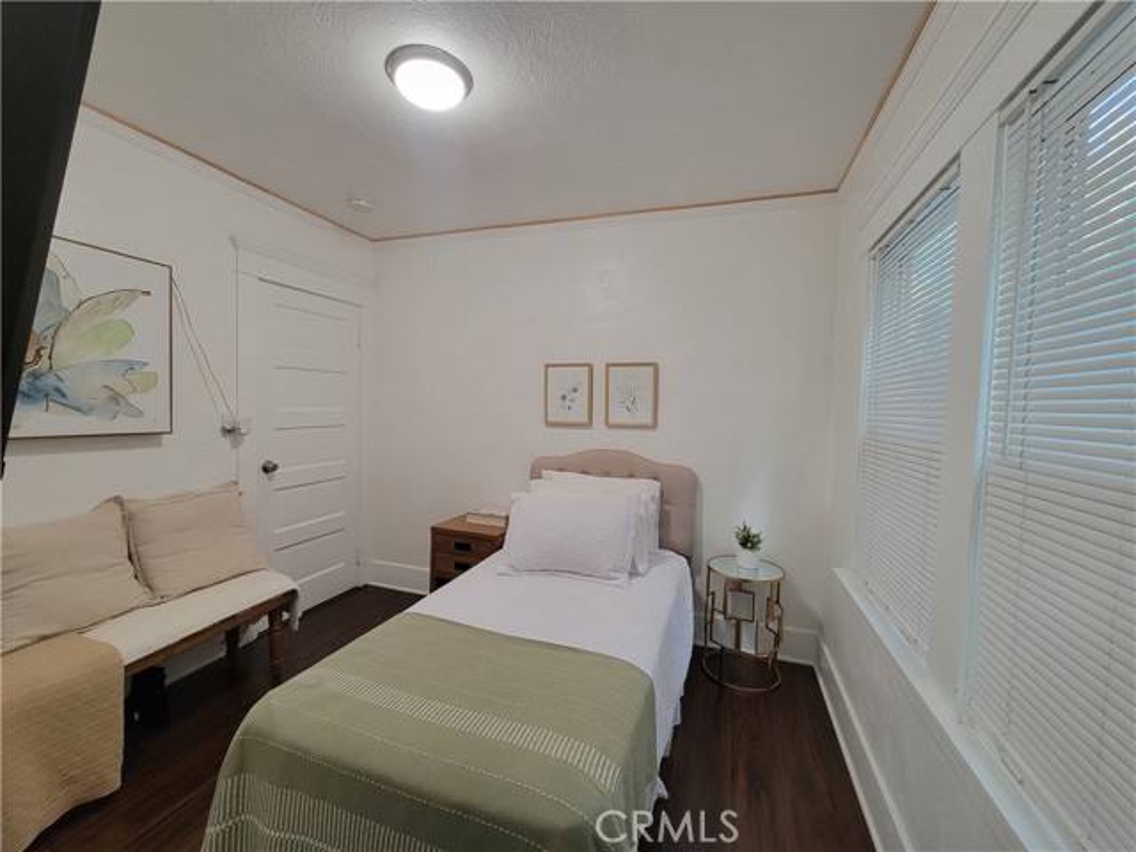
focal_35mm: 13
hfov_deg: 106.2
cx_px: 568
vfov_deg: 89.9
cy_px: 426
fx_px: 427
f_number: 2.2
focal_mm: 2.2
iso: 400
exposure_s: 1/60
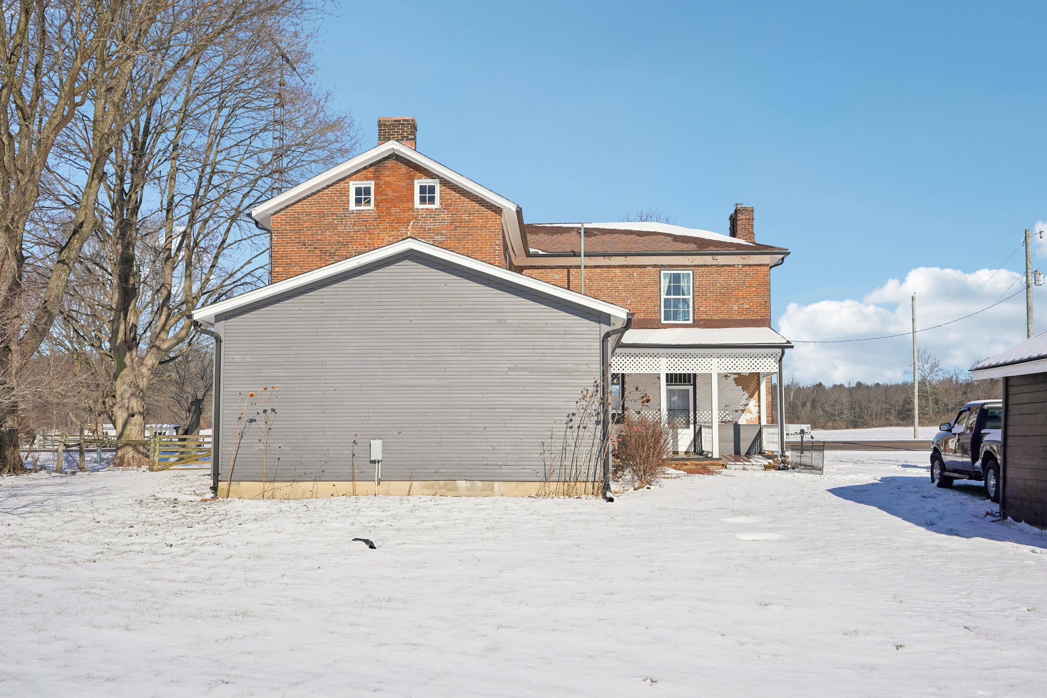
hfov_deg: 60.3
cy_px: 349
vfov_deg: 42.3
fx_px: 902
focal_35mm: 31
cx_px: 524
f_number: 8
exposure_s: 1/800
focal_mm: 31
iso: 100
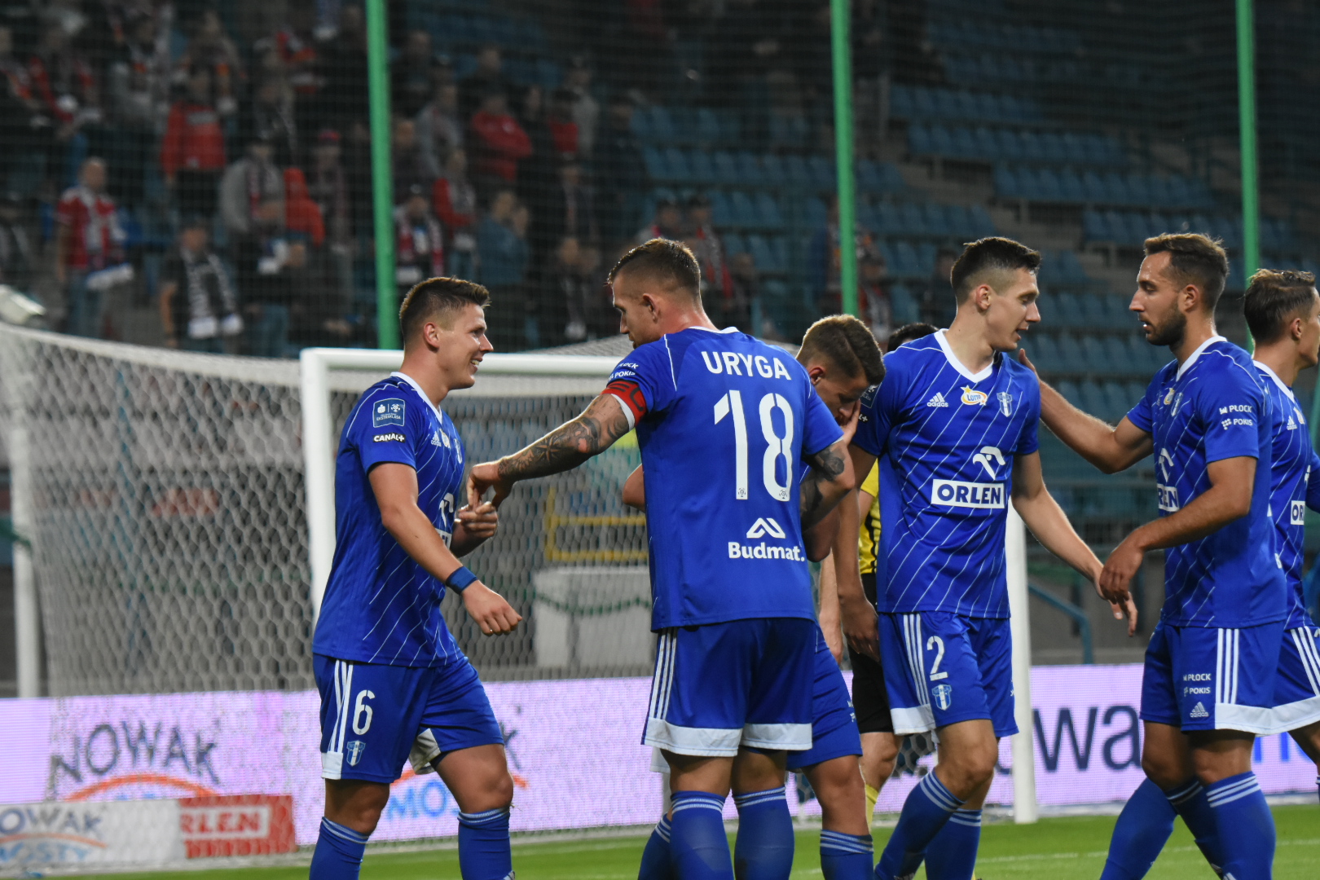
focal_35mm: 292
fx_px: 10724
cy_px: 440
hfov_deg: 7.0
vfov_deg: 4.7
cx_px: 660
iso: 3200
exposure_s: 1/800
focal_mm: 195
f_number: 5.6
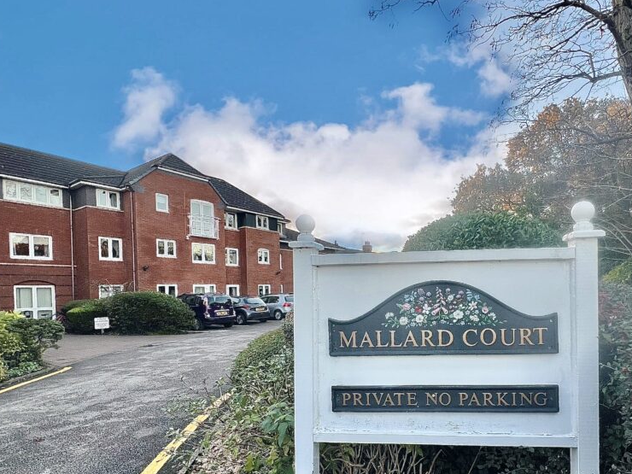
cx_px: 399
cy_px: 298
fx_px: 329
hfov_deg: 85.9
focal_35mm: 18
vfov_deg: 70.4
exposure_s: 1/99
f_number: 1.8
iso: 32
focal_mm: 1.57
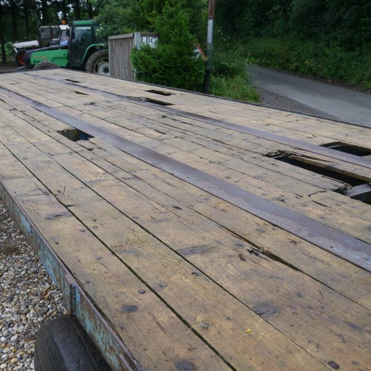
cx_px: 163
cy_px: 182
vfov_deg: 48.4
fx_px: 412
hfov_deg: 48.3
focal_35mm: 34
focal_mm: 14
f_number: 4.5
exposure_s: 1/160
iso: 160
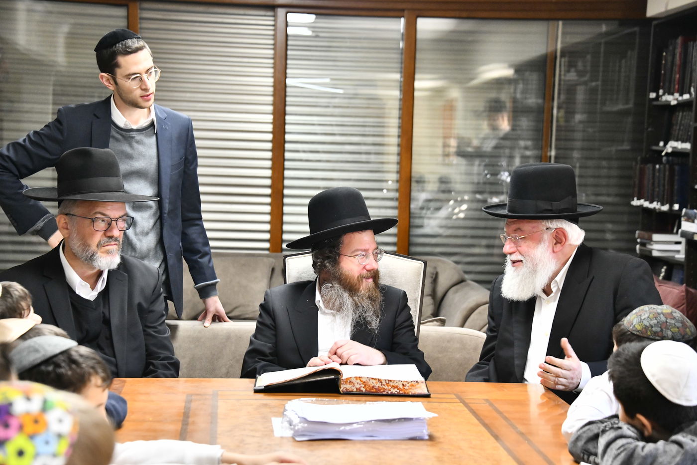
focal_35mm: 72
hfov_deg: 28.1
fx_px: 1394
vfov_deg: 18.9
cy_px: 232
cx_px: 348
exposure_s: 1/125
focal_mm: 72
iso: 3200
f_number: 5.6
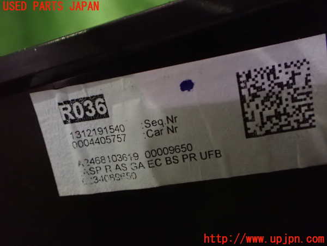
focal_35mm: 30
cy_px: 123
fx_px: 283
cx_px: 164
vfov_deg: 46.8
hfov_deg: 60.0
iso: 1600
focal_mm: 5.4
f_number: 2.3
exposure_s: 1/30
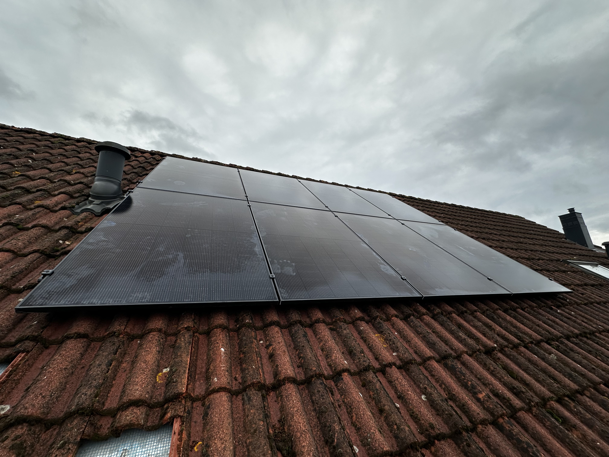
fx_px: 246
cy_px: 228
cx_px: 304
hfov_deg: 102.1
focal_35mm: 14
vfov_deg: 85.7
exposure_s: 1/749
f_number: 2.2
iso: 50
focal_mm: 2.22
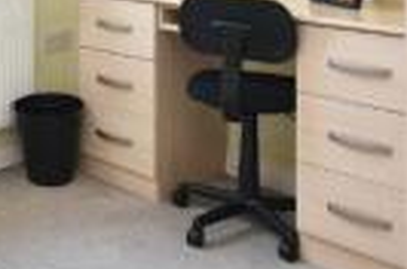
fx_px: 698
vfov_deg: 19.9
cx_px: 24
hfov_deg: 30.7
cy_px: -87
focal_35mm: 62
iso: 200
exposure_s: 1/2.5
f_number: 9
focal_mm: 11.5
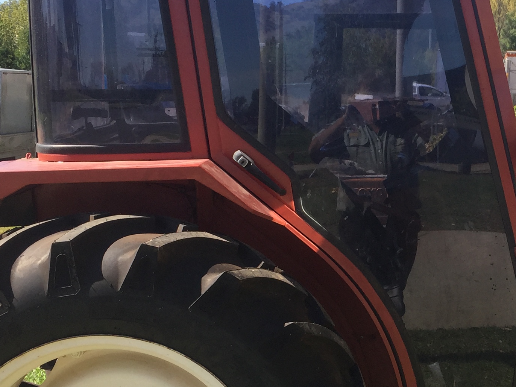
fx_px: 1029
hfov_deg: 27.5
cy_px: 257
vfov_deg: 21.2
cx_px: 426
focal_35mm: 69
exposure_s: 1/824
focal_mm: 4.15
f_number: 2.2
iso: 32
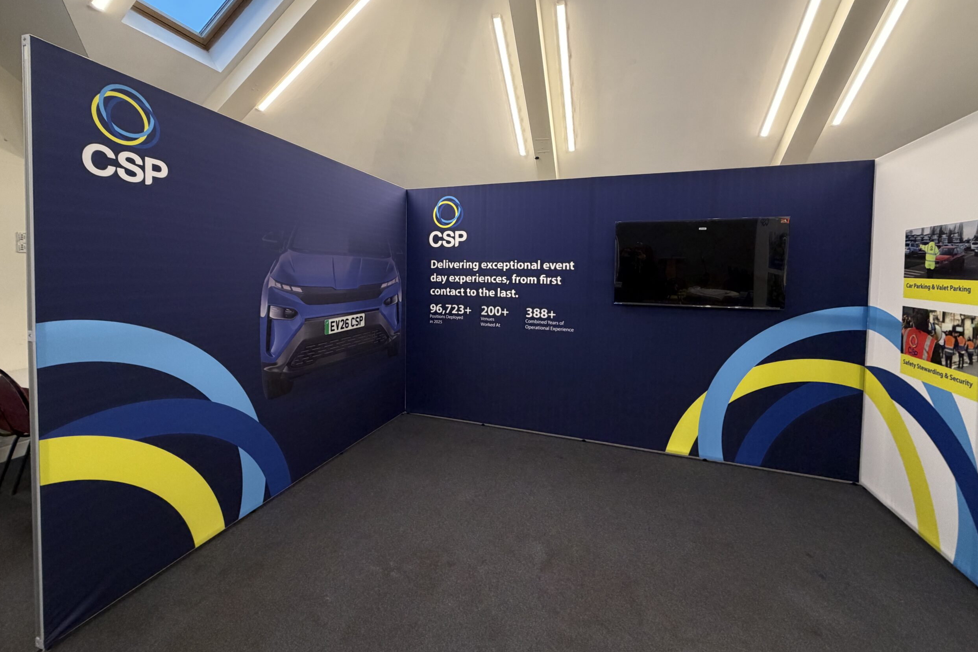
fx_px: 407
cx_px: 482
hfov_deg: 100.4
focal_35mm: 15
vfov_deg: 77.0
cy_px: 287
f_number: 2.2
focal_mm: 2.22
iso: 320
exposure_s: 1/100
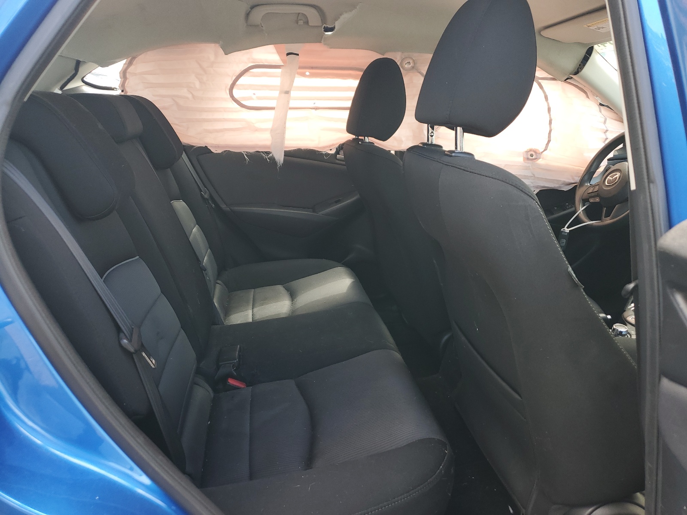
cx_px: 344
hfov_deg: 67.3
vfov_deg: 53.1
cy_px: 258
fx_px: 516
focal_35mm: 26
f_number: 1.5
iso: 50
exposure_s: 1/156
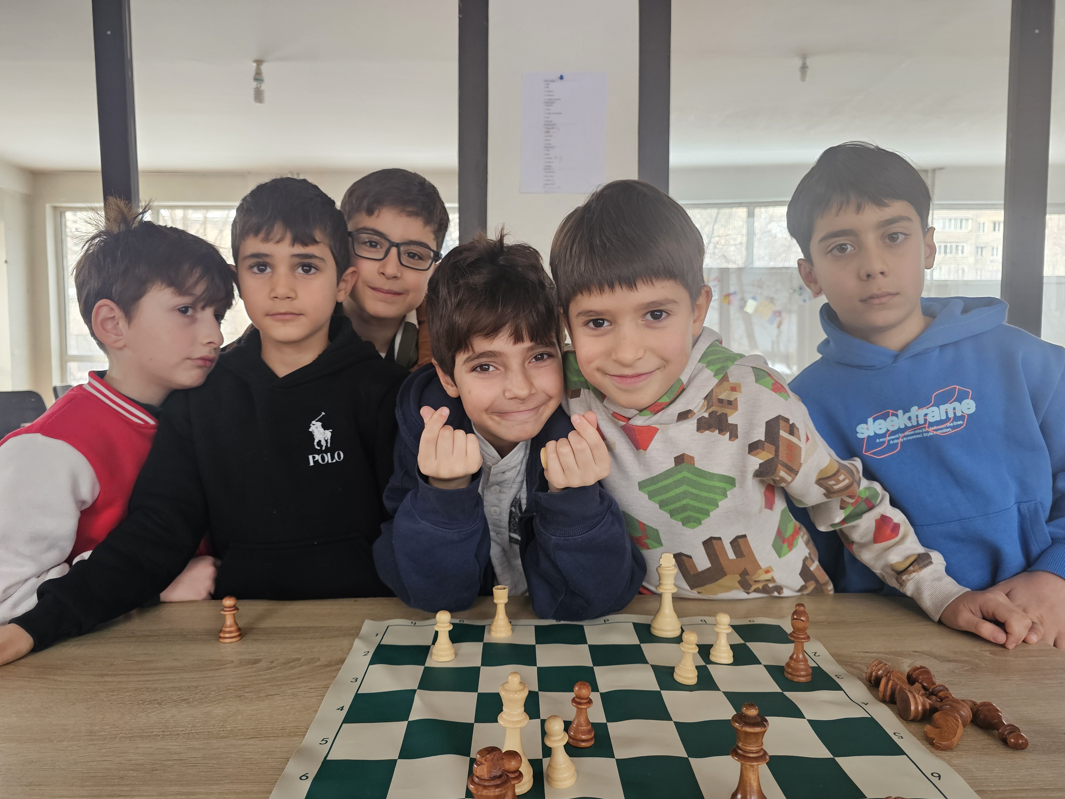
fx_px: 738
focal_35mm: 24
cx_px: 524
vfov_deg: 56.8
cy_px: 412
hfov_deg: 71.6
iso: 200
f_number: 1.7
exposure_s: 1/120
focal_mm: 6.3
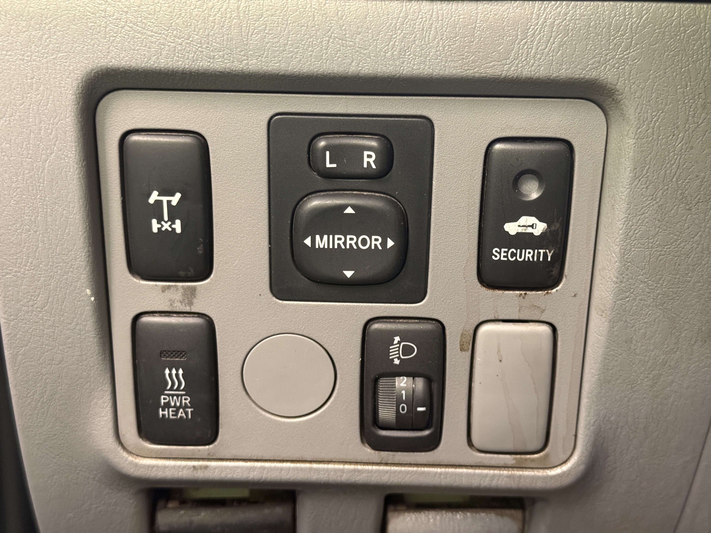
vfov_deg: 30.3
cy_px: 266
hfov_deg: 39.7
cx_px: 356
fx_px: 986
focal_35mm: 48
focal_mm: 6.76
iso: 500
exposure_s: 1/33
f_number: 1.78
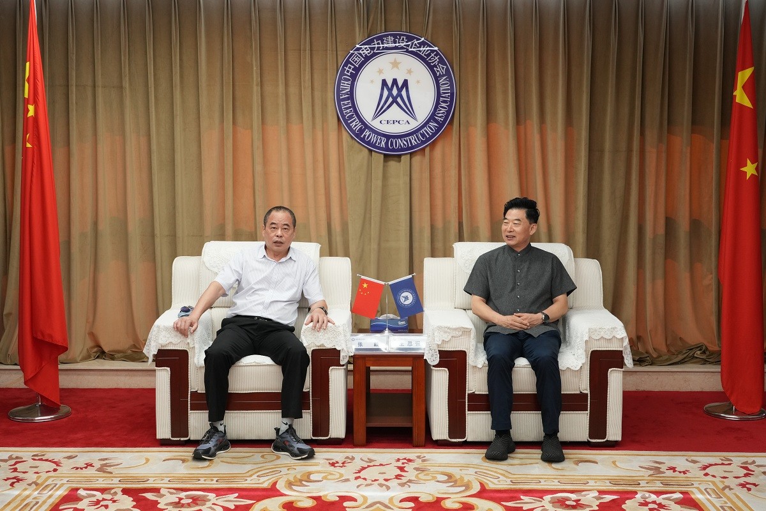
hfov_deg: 41.1
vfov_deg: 28.1
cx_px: 383
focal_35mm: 48
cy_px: 256
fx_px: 1021
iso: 2000
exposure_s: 1/80
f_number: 7.1
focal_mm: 48
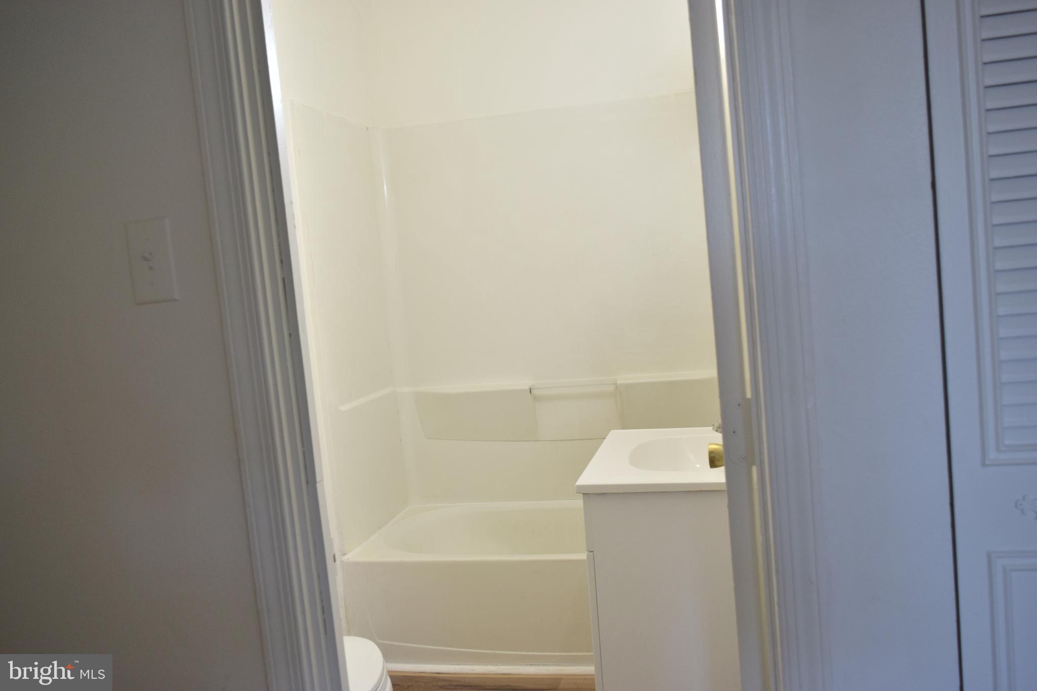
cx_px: 518
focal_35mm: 33
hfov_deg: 57.2
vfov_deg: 40.0
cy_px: 346
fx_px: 951
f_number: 5
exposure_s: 1/100
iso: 400
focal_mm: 22
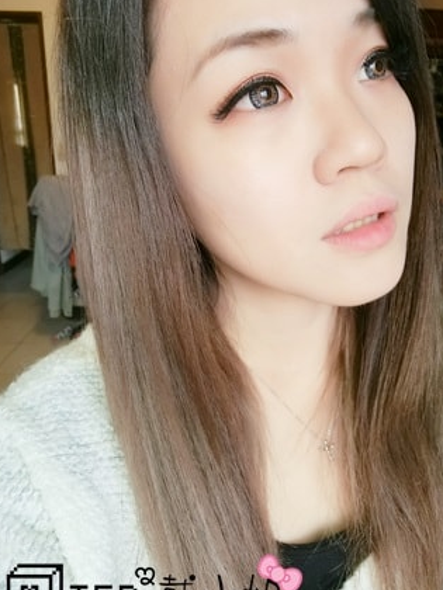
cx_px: 254
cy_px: 275
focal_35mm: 25
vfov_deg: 69.3
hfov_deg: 54.7
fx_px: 427
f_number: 2.8
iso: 100
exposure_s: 1/50
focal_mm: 4.58
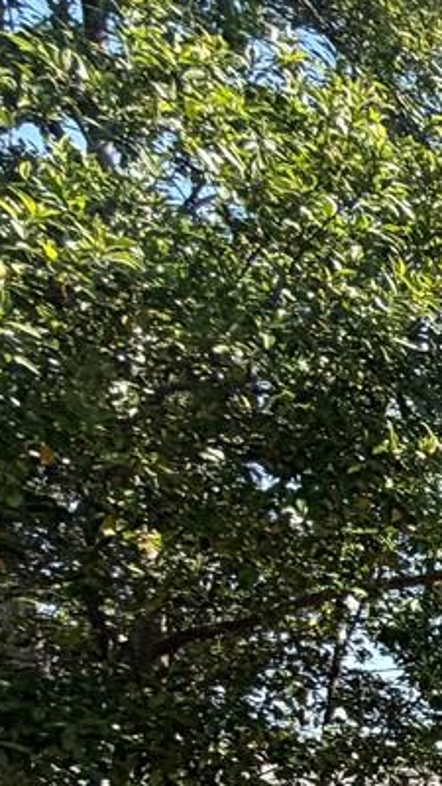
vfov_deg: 29.2
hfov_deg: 10.3
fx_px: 1271
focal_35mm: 61
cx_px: 1450
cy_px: 961
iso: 40
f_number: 2.2
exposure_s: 1/770
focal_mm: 2.22
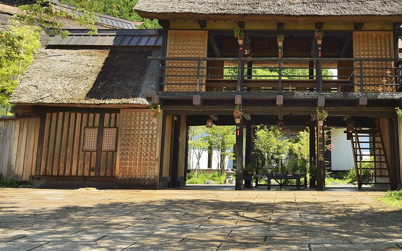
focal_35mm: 42
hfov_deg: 46.2
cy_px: 69
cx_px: 279
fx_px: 460
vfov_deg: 30.2
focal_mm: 29
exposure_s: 1/25
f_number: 8
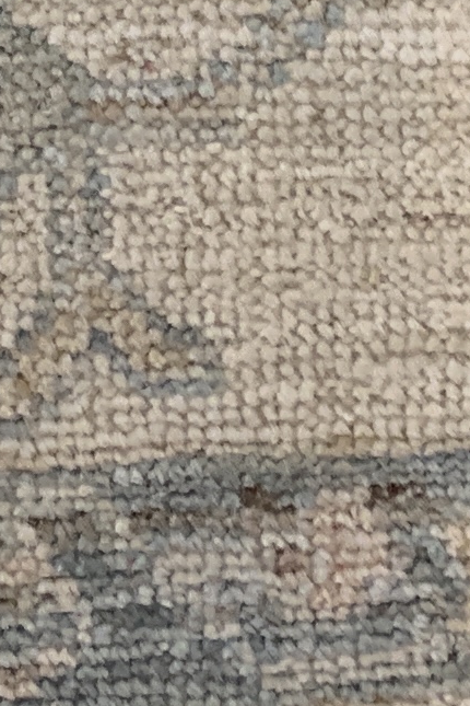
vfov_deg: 10.9
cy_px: -807
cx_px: 12
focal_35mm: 169
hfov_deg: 8.1
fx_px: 3309
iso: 125
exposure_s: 1/60
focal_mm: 4.25
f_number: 1.8
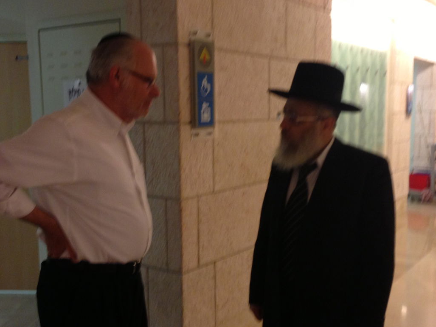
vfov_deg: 32.2
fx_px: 567
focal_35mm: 45
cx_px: 216
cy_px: 179
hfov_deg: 42.1
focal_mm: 4.13
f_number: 2.4
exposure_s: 1/20
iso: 125
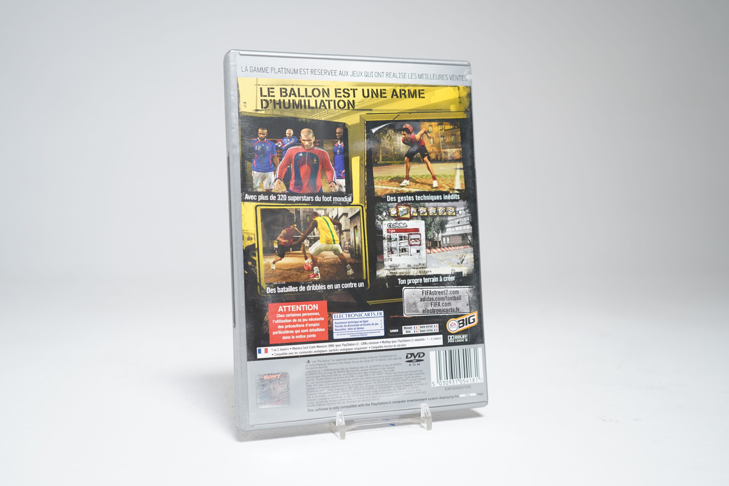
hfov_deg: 53.1
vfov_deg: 36.9
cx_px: 364
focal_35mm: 36
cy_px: 243
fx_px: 729
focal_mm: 36
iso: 640
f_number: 5
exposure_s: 1/25
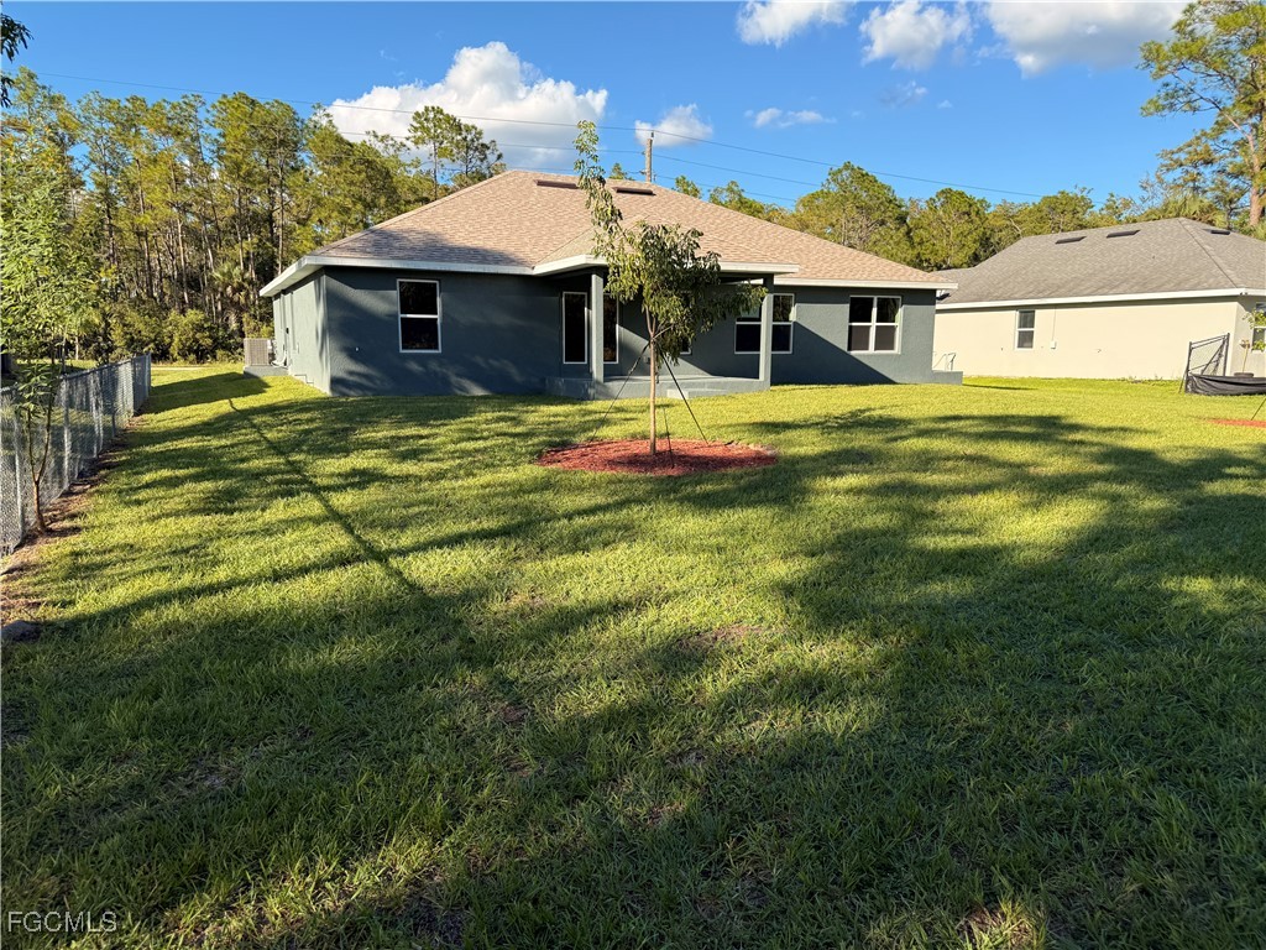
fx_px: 878
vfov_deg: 56.8
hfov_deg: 71.6
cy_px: 475
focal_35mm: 24
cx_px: 633
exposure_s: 1/2000
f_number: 1.78
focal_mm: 6.76
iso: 80
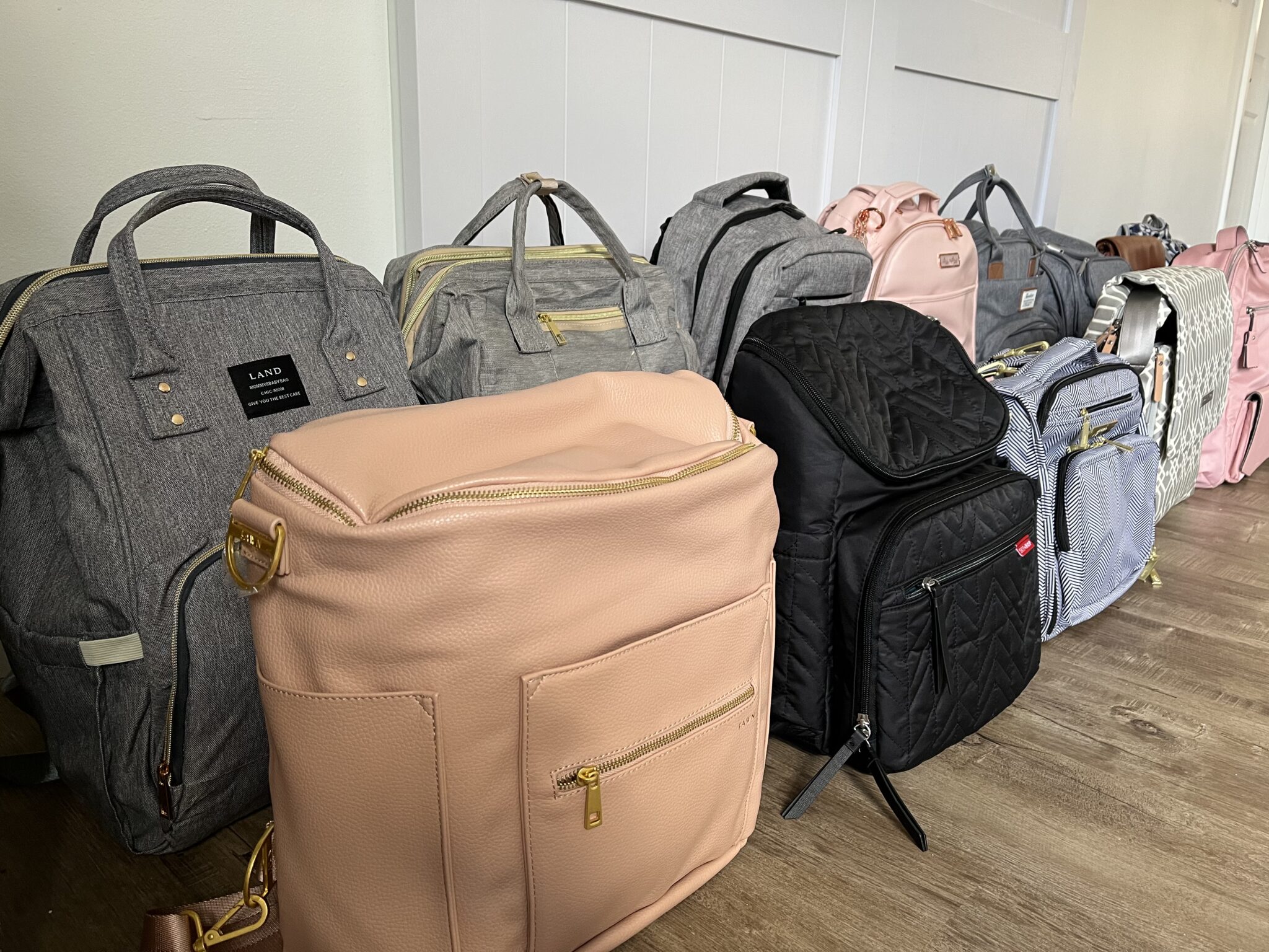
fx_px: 953
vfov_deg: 53.1
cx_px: 634
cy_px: 476
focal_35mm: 26
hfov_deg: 67.3
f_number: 1.6
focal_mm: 5.1
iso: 160
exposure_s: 1/60
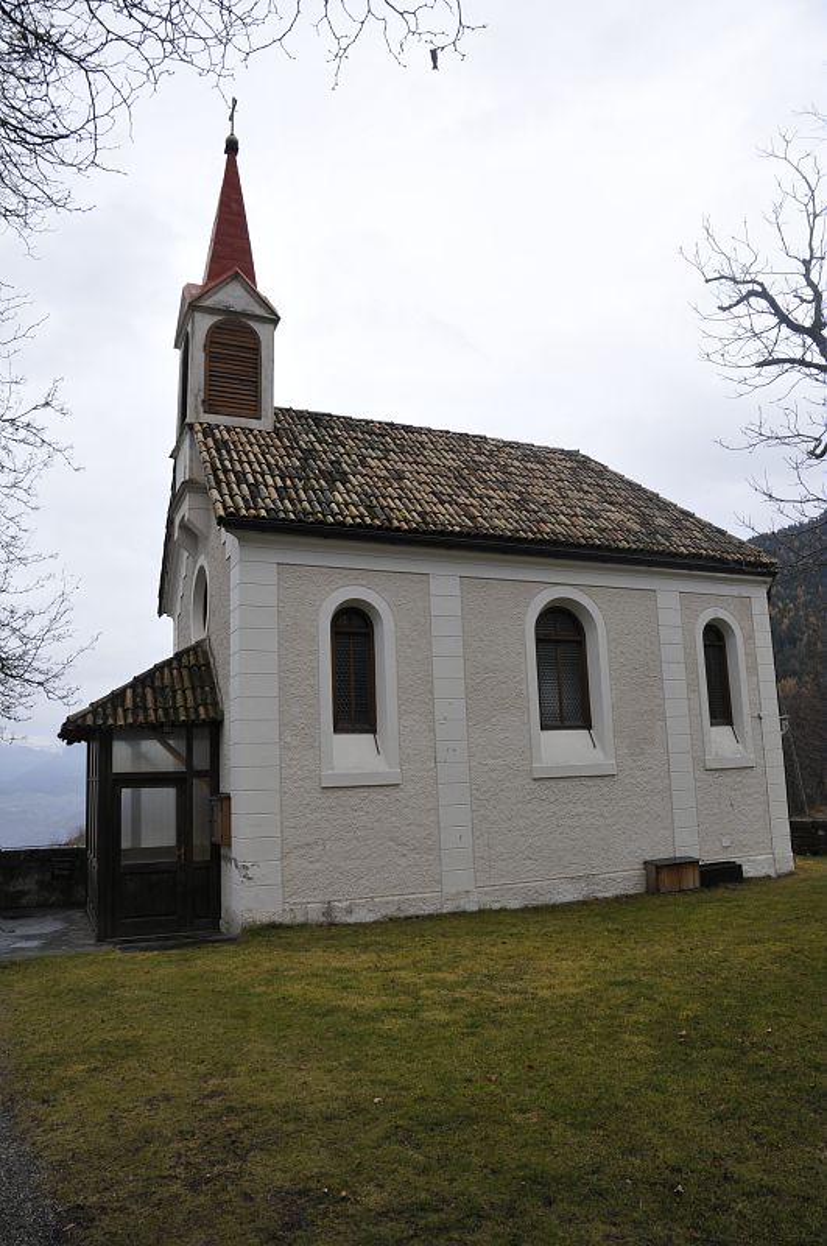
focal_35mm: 24
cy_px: 623
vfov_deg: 73.8
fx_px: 829
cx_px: 414
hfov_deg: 53.0
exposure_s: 1/200
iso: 200
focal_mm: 16
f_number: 7.1
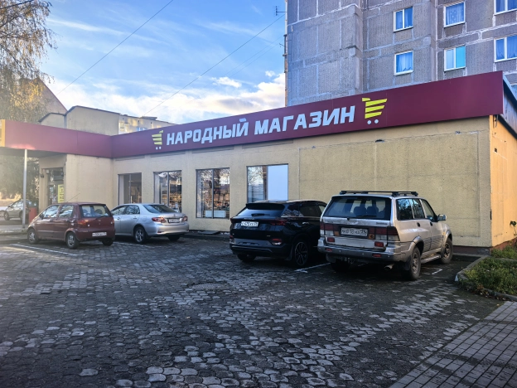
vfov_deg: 51.4
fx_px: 403
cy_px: 194
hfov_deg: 65.3
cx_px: 258
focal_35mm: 27
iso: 50
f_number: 1.4
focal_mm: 6.98
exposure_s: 1/1838
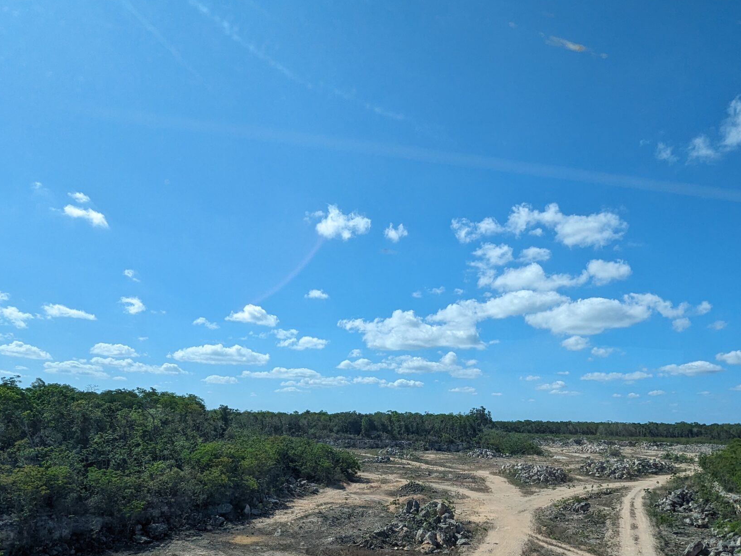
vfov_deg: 52.7
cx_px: 409
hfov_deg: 69.2
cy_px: 410
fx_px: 535
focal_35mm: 25
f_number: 2.2
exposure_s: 1/1161
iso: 39
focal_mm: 2.35
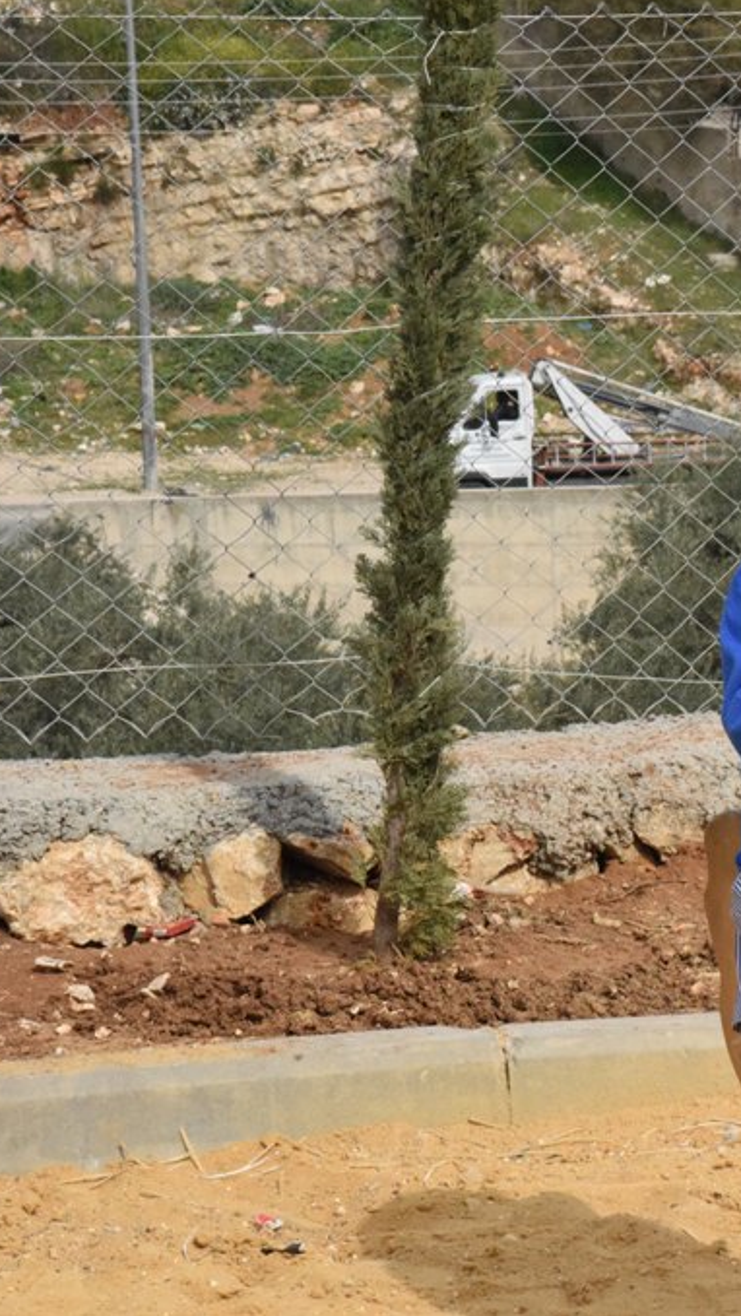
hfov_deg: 8.9
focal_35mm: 136
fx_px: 4745
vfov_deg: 15.8
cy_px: 655
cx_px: 747
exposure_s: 1/2000
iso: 5000
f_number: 22
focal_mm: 86
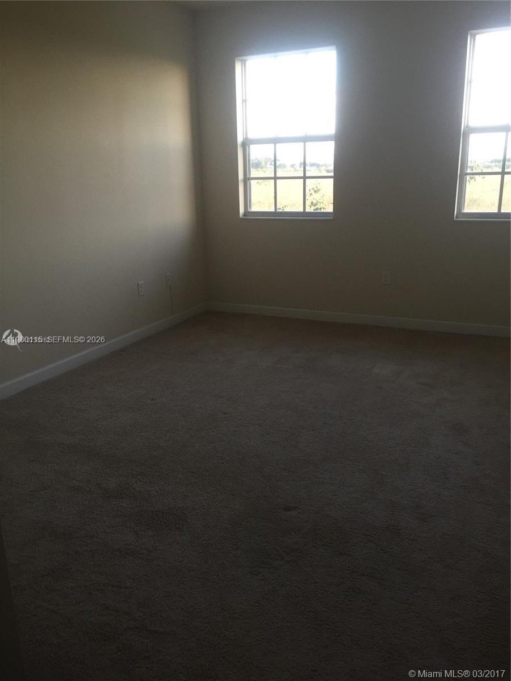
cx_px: 256
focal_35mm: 29
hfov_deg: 48.2
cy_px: 340
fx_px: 571
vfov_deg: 61.7
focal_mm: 4.15
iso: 100
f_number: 2.2
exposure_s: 1/15
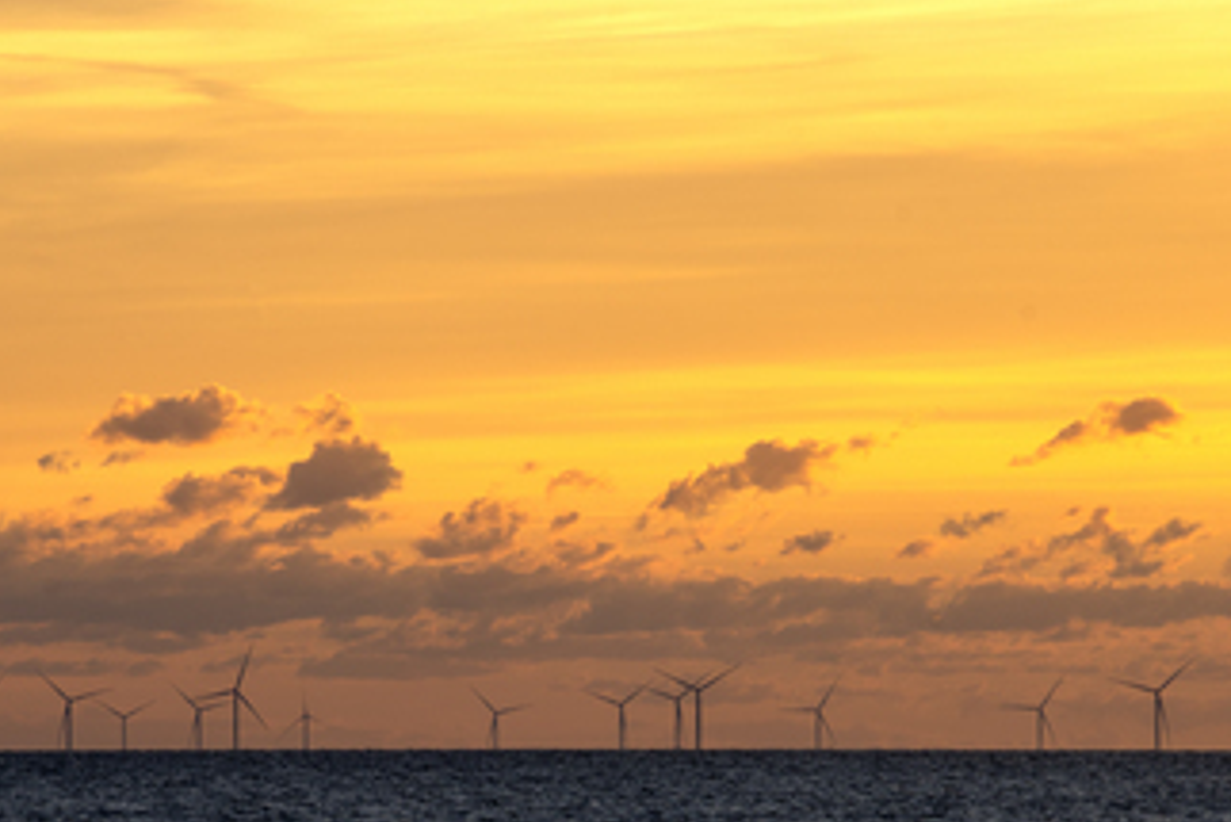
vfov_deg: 3.7
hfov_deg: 5.5
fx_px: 12818
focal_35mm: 375
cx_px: 508
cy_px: 468
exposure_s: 1/50
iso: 100
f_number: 11
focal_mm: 175
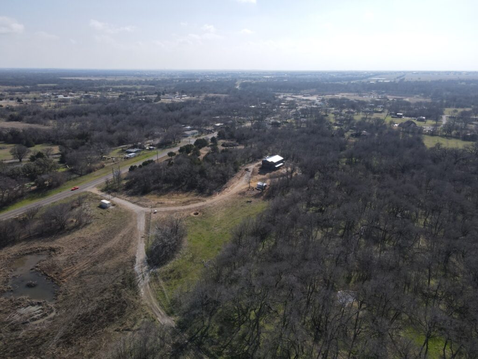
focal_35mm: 24
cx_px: 239
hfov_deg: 71.6
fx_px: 331
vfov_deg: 56.8
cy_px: 180
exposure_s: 1/1000
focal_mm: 4.5
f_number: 2.8
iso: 110
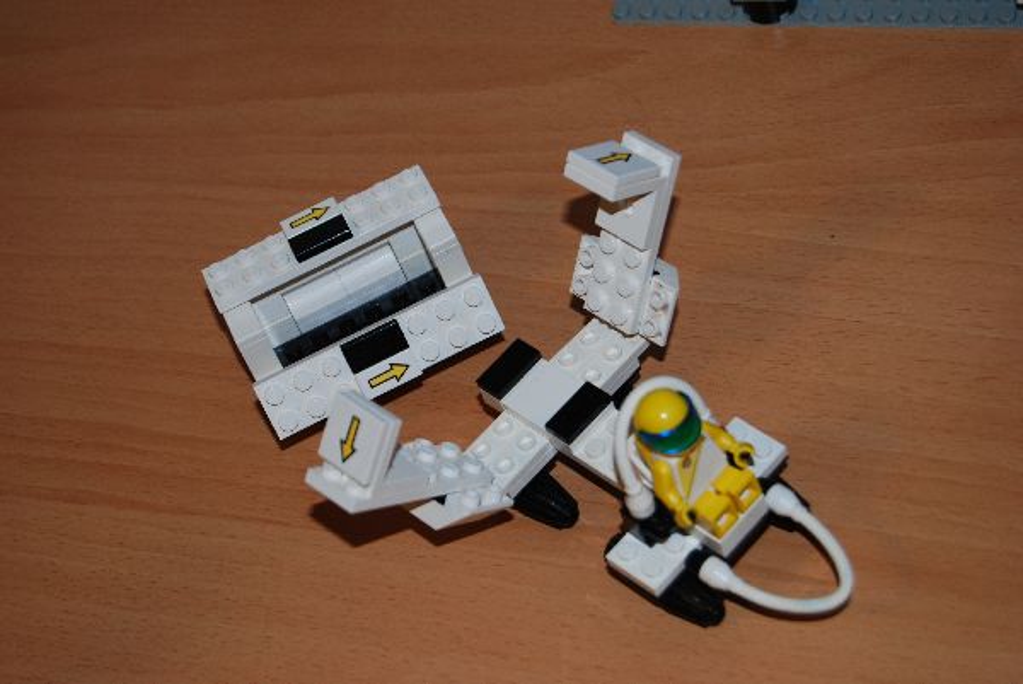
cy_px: 342
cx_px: 512
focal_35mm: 82
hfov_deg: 24.6
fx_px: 2346
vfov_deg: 16.6
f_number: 5.6
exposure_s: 1/60
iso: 400
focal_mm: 55
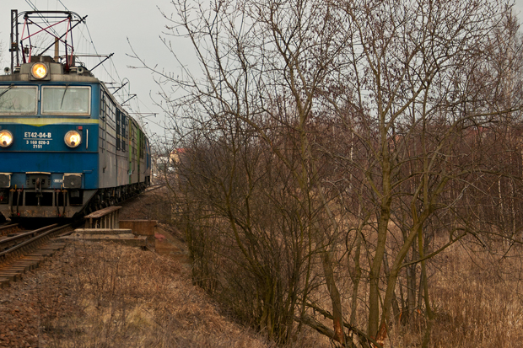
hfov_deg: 17.1
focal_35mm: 119
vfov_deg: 11.5
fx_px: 1728
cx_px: 136
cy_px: 104
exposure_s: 1/400
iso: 200
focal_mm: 48
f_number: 5.6
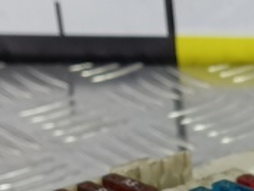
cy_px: 436
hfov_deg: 14.2
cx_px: 322
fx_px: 983
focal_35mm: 134
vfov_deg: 9.9
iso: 108
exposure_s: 1/50
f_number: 1.6
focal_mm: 4.11
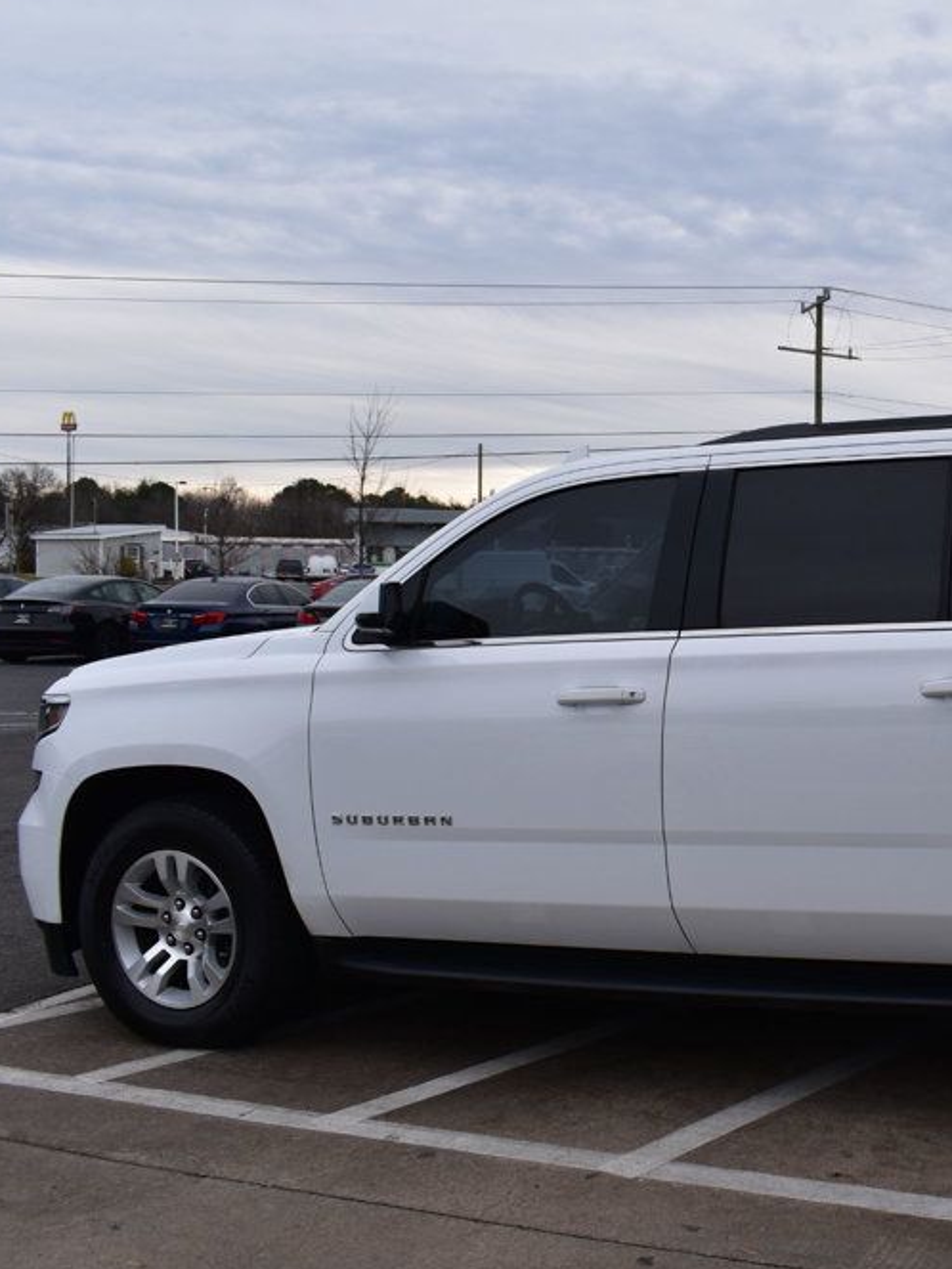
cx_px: 897
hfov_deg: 33.6
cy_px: 621
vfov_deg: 46.8
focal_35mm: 40
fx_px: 1467
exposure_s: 1/200
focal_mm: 18
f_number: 10
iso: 400
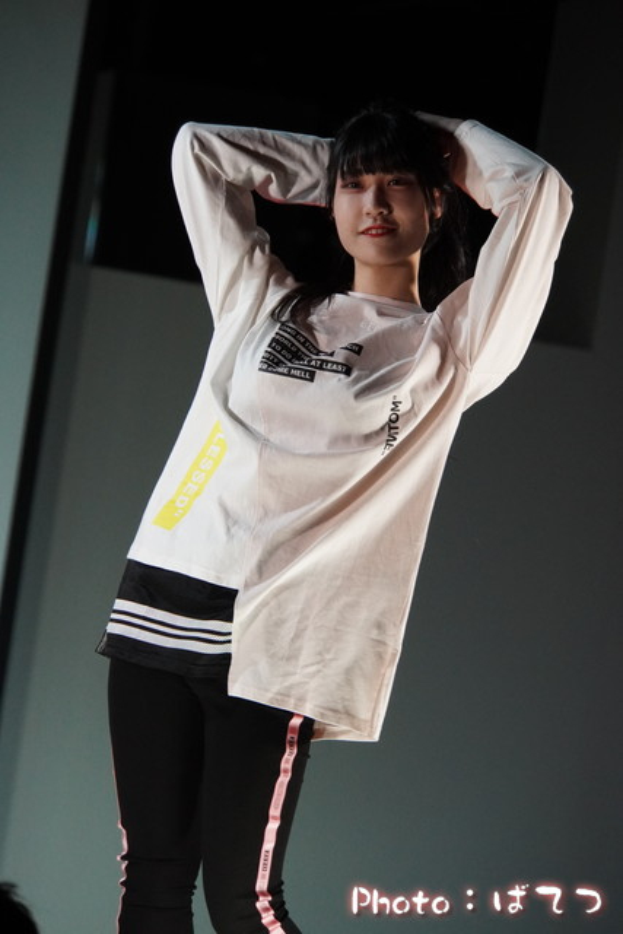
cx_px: 312
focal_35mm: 300
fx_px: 7783
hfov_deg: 4.6
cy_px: 467
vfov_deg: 6.9
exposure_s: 1/320
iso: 4000
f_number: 7.1
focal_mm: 200
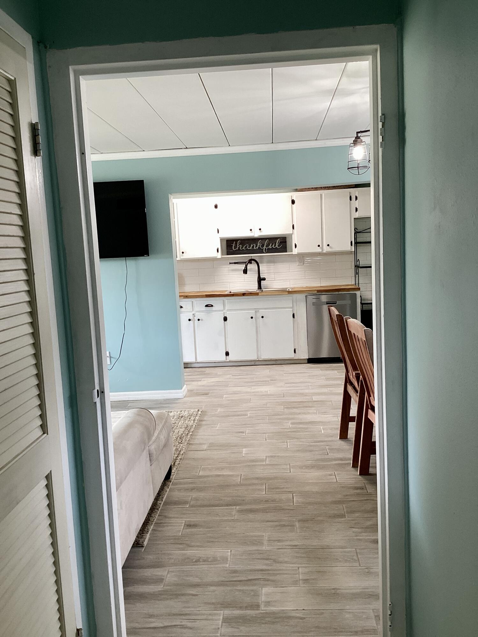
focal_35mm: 31
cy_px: 318
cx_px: 239
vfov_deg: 58.4
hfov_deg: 45.4
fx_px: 571
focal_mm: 3.3
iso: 100
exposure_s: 1/60
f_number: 2.4
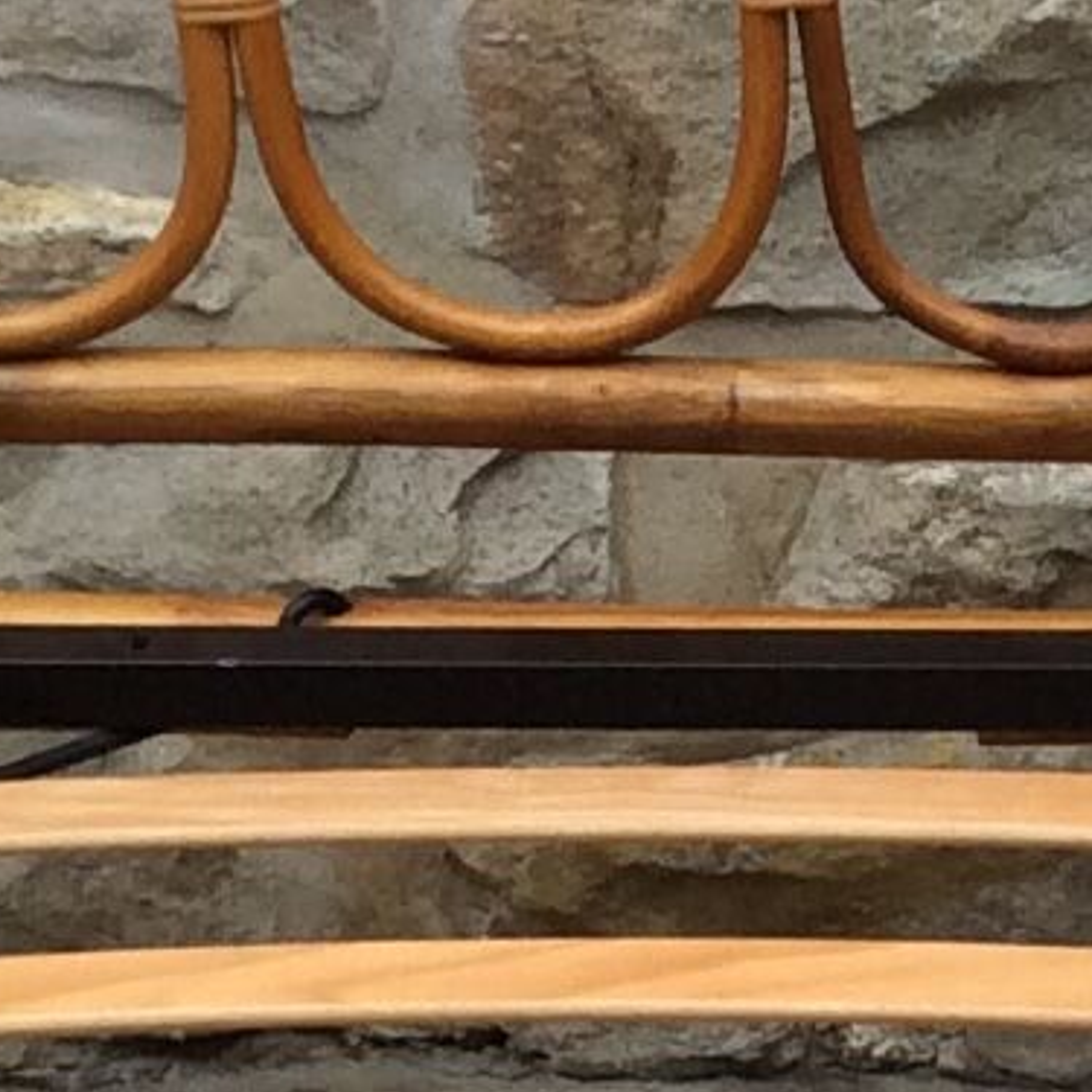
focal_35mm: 195
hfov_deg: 8.7
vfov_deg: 9.0
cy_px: 836
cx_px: 1747
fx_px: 6960
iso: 32
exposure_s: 1/296
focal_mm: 3.3
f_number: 2.4
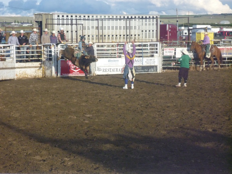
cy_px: 87
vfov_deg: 11.6
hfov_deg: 15.4
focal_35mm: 128
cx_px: 116
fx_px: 858
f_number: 5.9
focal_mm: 22.8
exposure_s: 1/500
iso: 400
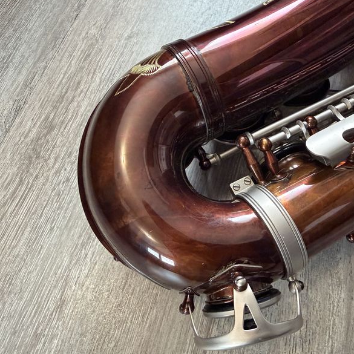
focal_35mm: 29
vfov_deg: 55.6
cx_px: 231
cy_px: 174
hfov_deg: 54.7
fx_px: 336
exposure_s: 1/60
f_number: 2.2
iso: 800
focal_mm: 2.22
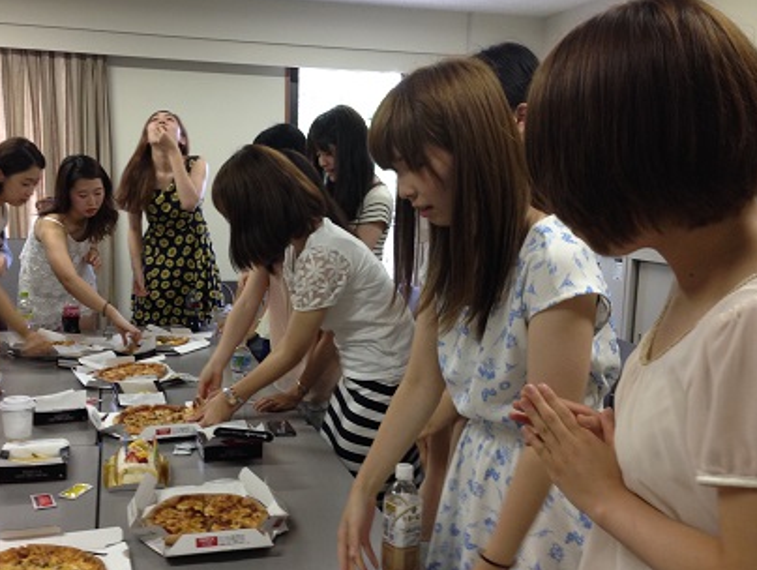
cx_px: 317
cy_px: 326
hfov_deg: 46.6
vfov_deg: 36.0
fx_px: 876
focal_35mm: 40
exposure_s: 1/20
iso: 100
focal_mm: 4.12
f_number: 2.4
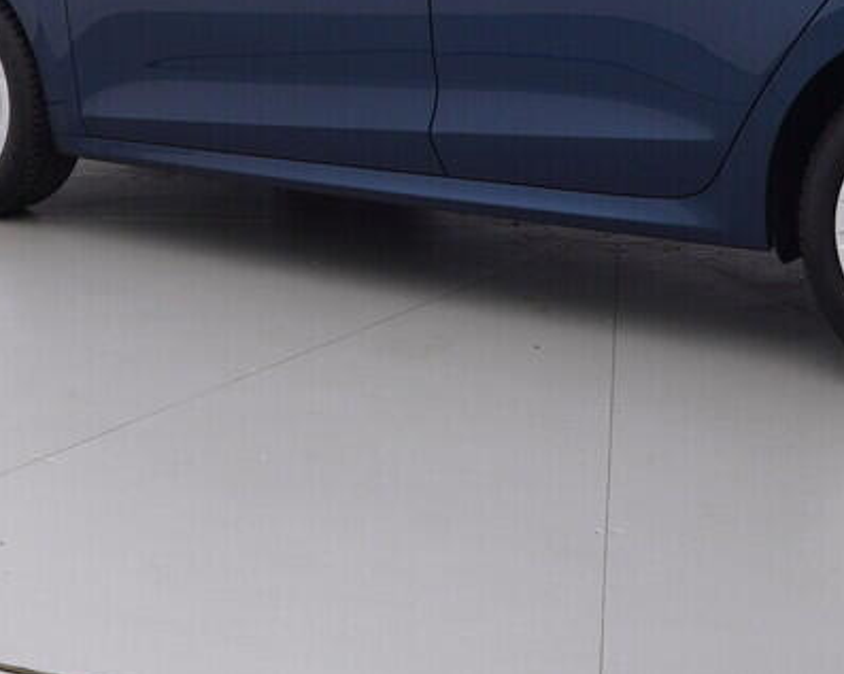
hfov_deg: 24.7
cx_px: 561
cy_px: 43
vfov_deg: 19.5
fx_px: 1915
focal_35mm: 77
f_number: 5
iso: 200
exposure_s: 1/80
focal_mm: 15
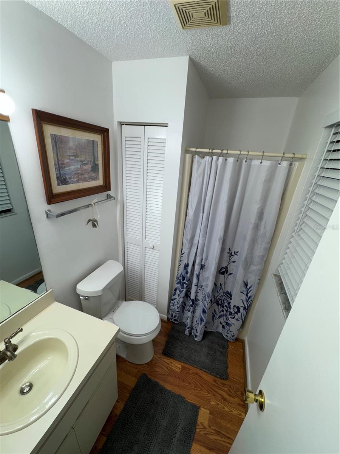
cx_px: 170
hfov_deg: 85.7
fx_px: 183
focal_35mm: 14
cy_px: 227
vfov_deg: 102.1
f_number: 2.2
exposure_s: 1/152
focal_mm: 2.22
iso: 40
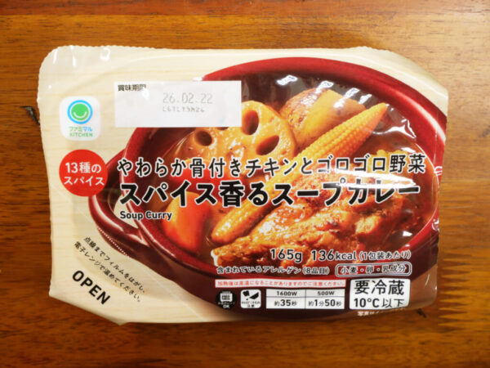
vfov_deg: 22.9
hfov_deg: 30.3
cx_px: 245
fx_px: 906
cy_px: 184
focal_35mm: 64
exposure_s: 1/80
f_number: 5.6
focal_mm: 32
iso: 640
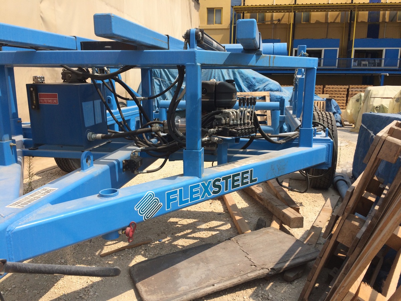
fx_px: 336
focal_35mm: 29
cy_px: 150
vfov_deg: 48.2
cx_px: 200
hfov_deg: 61.7
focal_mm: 4.15
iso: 32
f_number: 2.2
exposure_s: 1/2283
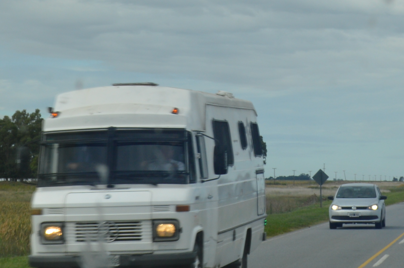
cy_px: -37
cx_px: 334
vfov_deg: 8.8
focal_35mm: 155
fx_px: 1738
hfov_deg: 13.2
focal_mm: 26
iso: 100
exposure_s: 1/200
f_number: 7.1
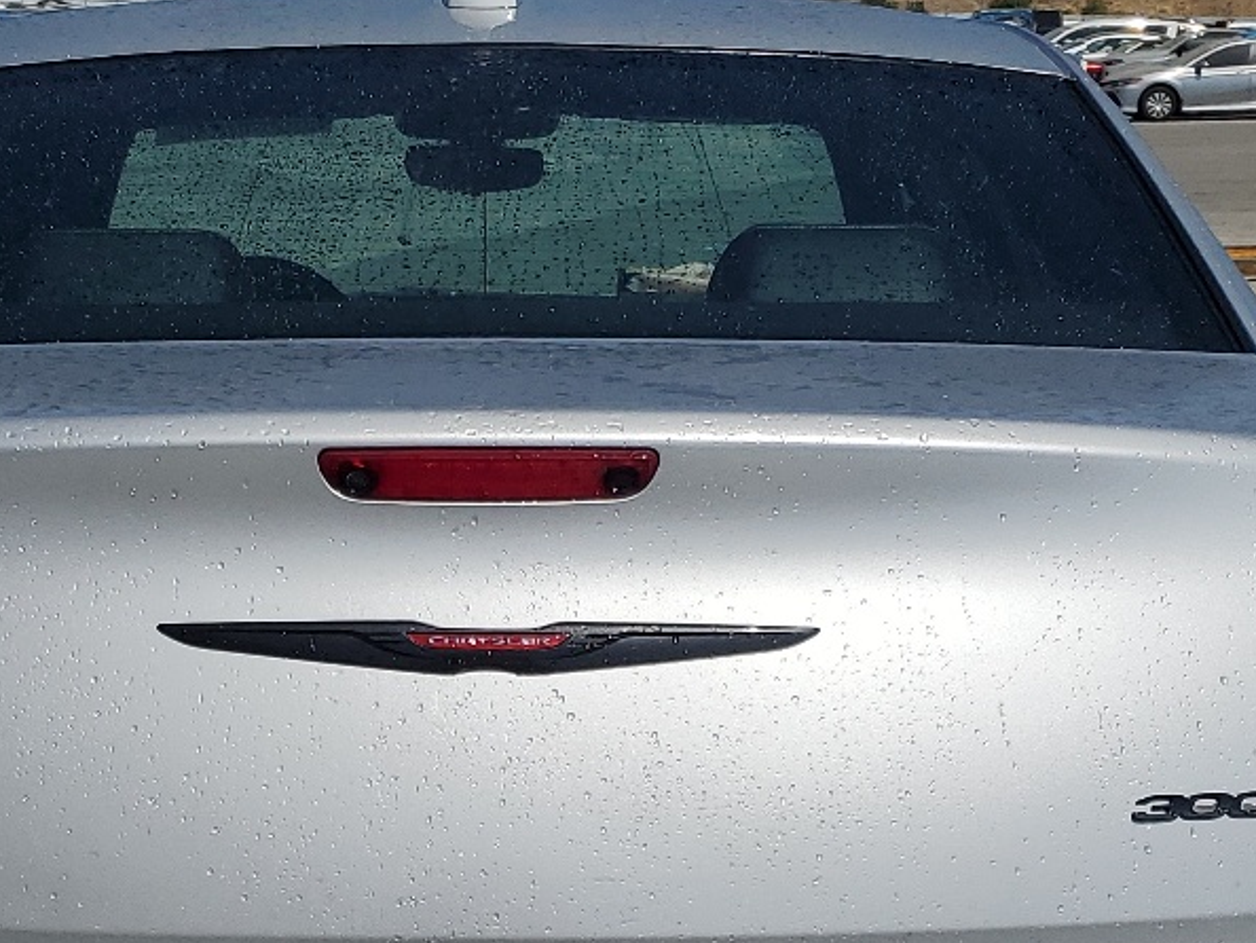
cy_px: 818
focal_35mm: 70
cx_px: 488
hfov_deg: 27.7
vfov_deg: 20.7
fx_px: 2541
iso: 52
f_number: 1.5
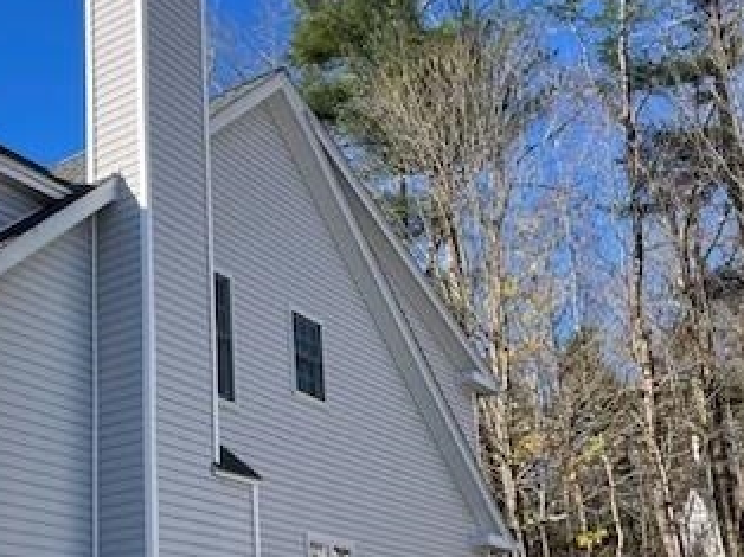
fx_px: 1095
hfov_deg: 36.4
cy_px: 427
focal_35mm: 51
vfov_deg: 28.1
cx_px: 159
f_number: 1.6
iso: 32
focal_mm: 5.1
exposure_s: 1/2660
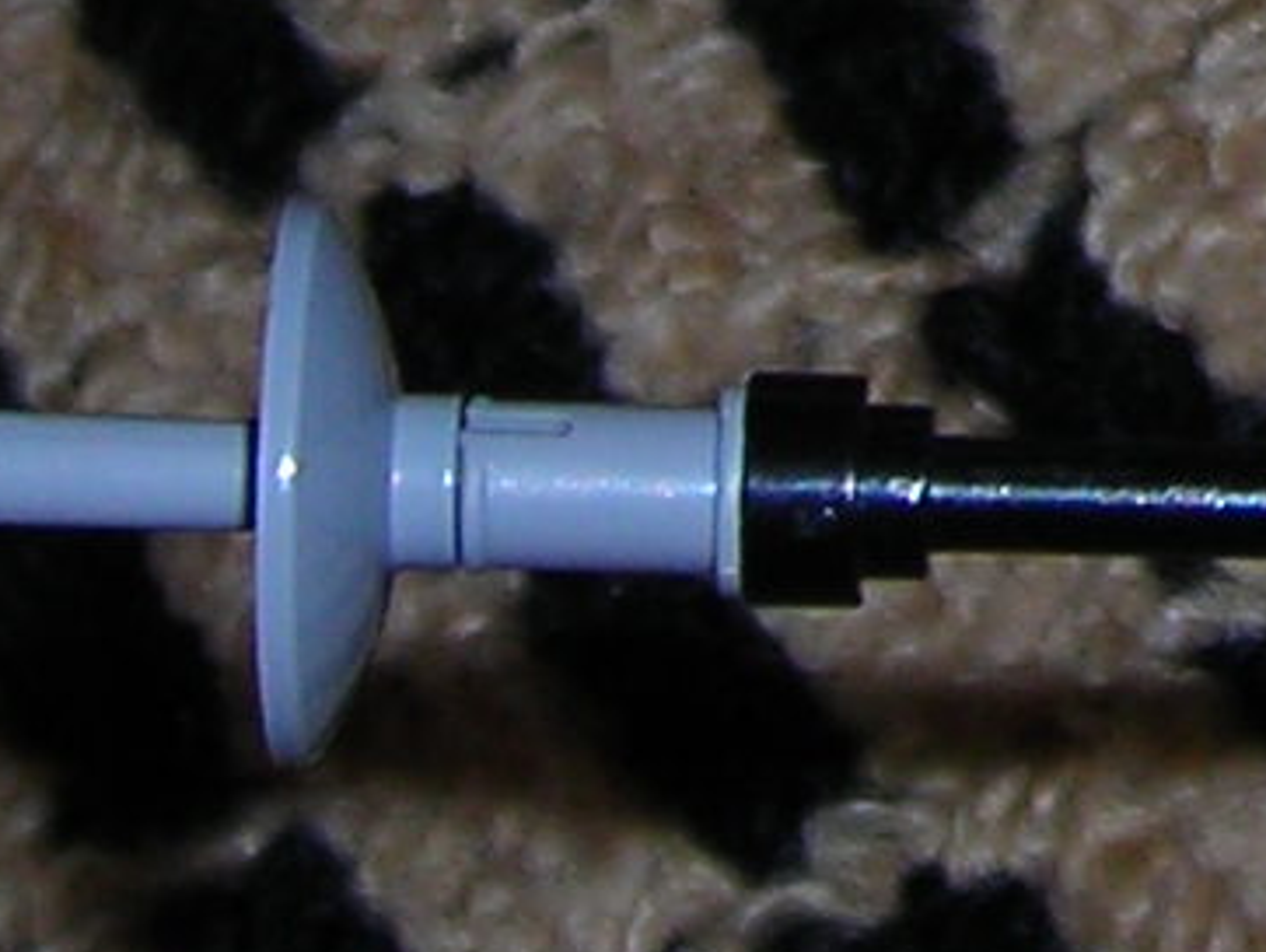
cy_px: -1673
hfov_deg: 7.0
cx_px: 2703
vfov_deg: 5.2
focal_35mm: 272
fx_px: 9954
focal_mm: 6.3
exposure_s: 1/60.1
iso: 50
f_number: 3.2
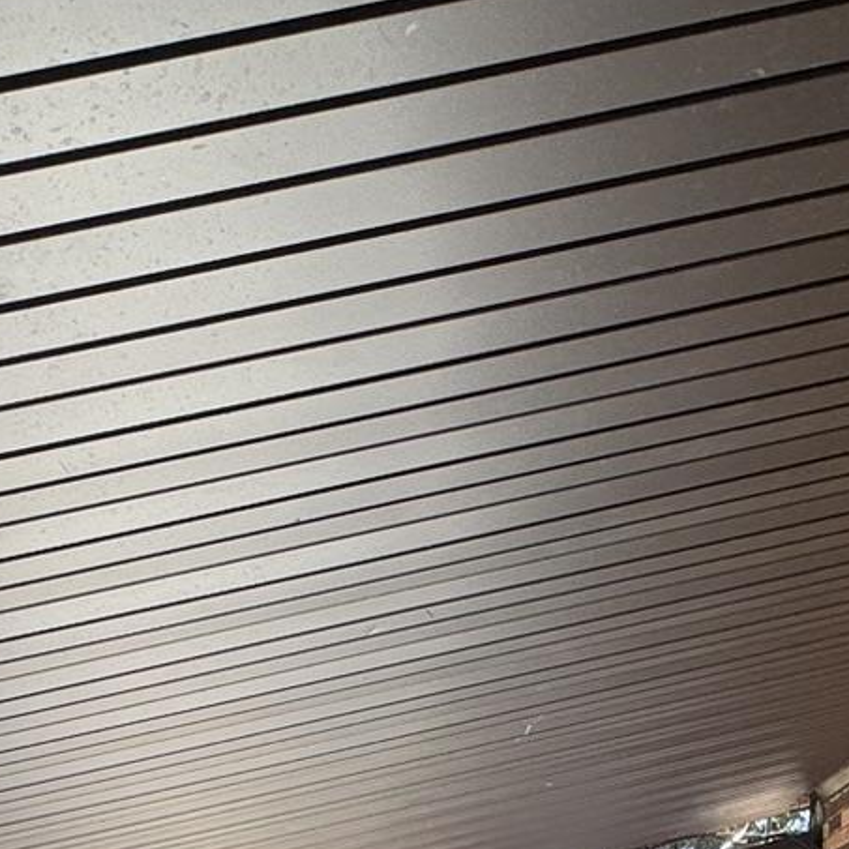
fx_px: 1554
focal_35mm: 56
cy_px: 1207
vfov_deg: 24.9
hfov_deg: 30.4
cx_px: 540
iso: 40
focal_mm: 2.22
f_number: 2.2
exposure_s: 1/354
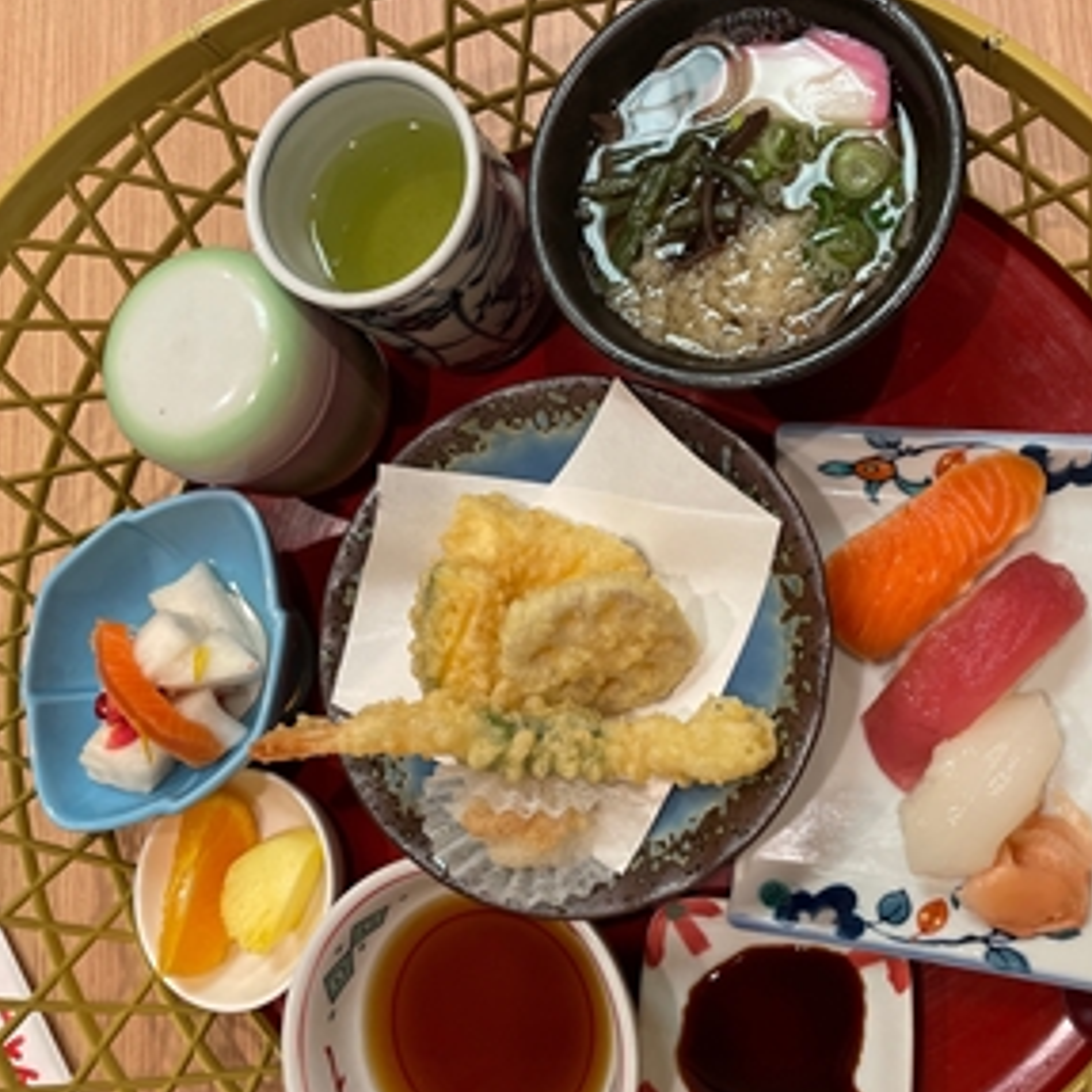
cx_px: 613
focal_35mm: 32
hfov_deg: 51.0
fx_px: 1142
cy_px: 533
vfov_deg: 51.1
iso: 125
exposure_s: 1/60
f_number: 1.6
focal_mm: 4.2
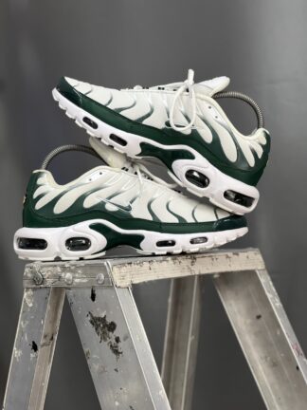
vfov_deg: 25.3
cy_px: 205
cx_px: 154
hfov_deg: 19.1
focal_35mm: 77
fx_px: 911
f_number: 2.8
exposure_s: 1/40
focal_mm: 9
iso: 200
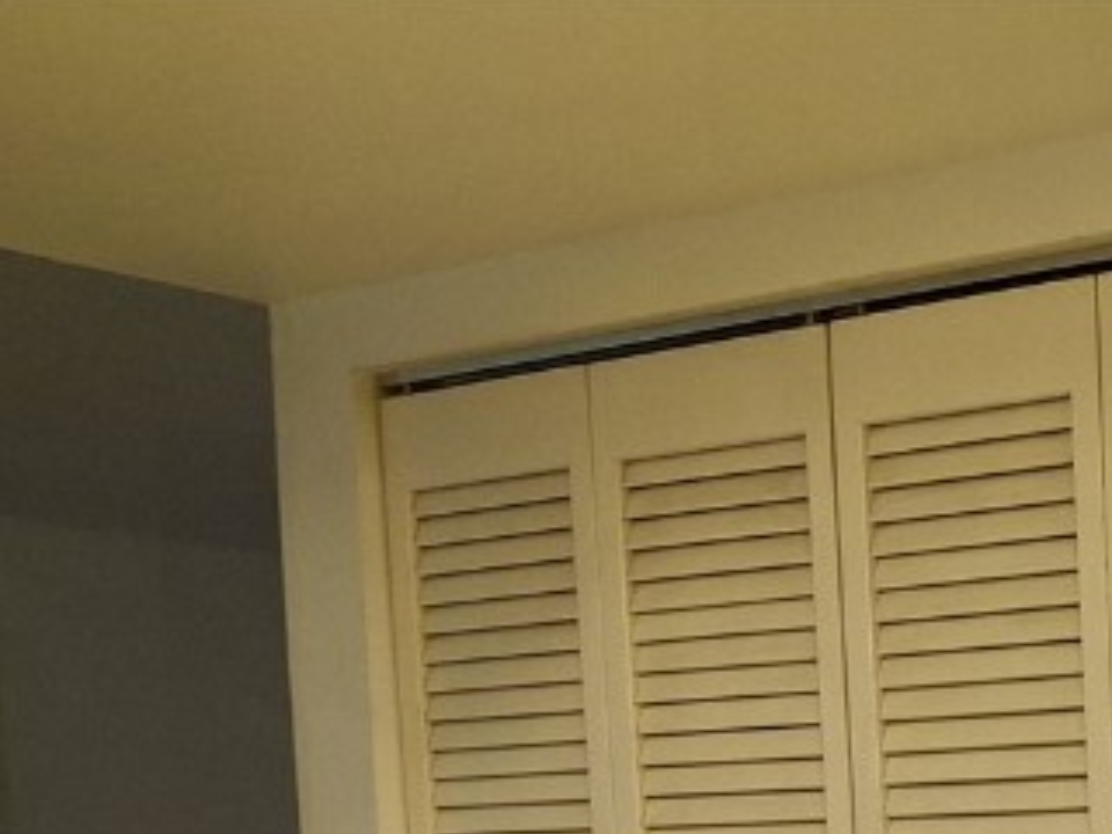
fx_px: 2570
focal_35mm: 80
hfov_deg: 21.7
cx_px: 1501
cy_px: 1327
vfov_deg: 16.4
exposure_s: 1/120
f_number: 1.8
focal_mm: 4.69
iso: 80
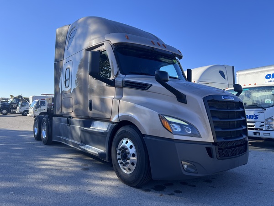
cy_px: 103
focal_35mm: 26
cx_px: 137
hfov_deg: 67.3
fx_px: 206
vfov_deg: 53.1
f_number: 1.5
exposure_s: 1/1808
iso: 50
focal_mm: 5.7
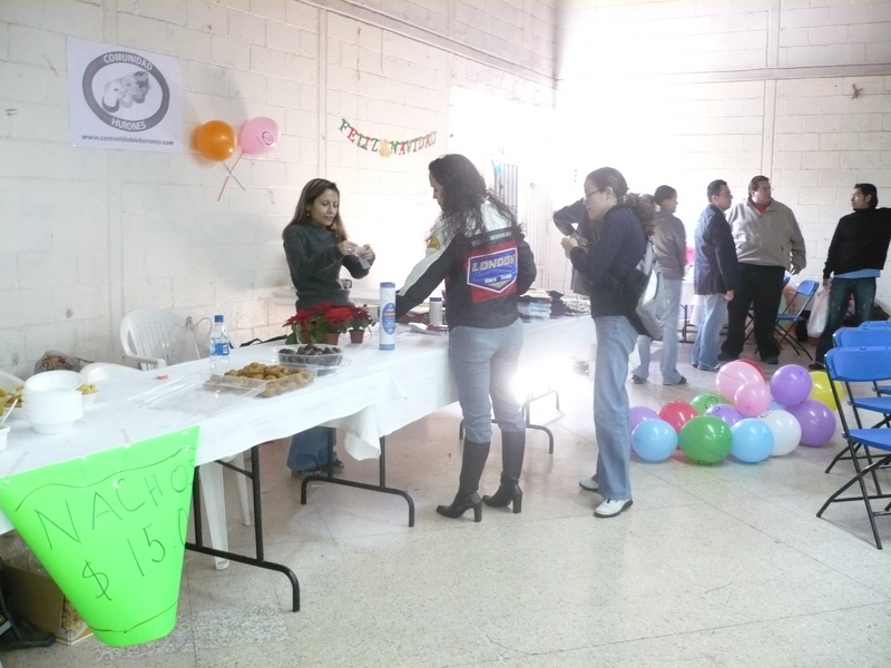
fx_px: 901
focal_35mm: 35
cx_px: 446
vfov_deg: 40.7
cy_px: 334
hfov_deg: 52.6
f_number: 2.8
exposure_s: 1/15
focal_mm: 5.8
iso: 400
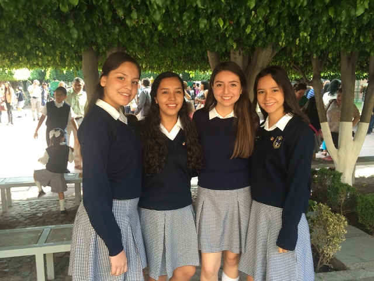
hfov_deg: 61.7
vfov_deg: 48.2
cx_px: 187
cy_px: 140
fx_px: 313
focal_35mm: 29
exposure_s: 1/60
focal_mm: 4.15
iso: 32
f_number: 2.2
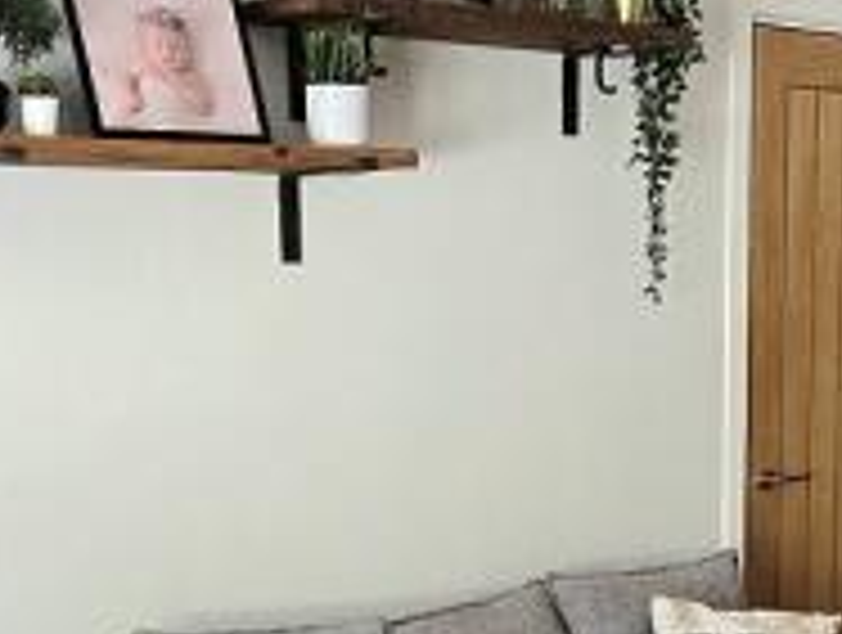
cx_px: 522
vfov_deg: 19.4
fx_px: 1730
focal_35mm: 71
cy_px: 787
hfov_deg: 27.3
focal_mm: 2.2
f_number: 2.2
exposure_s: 1/50
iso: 125
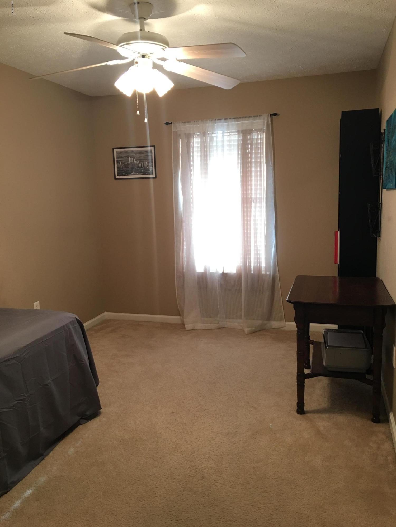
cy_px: 264
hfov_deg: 48.2
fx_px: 442
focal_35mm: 29
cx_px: 198
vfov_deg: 61.7
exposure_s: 1/15
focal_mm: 4.15
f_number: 2.2
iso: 50
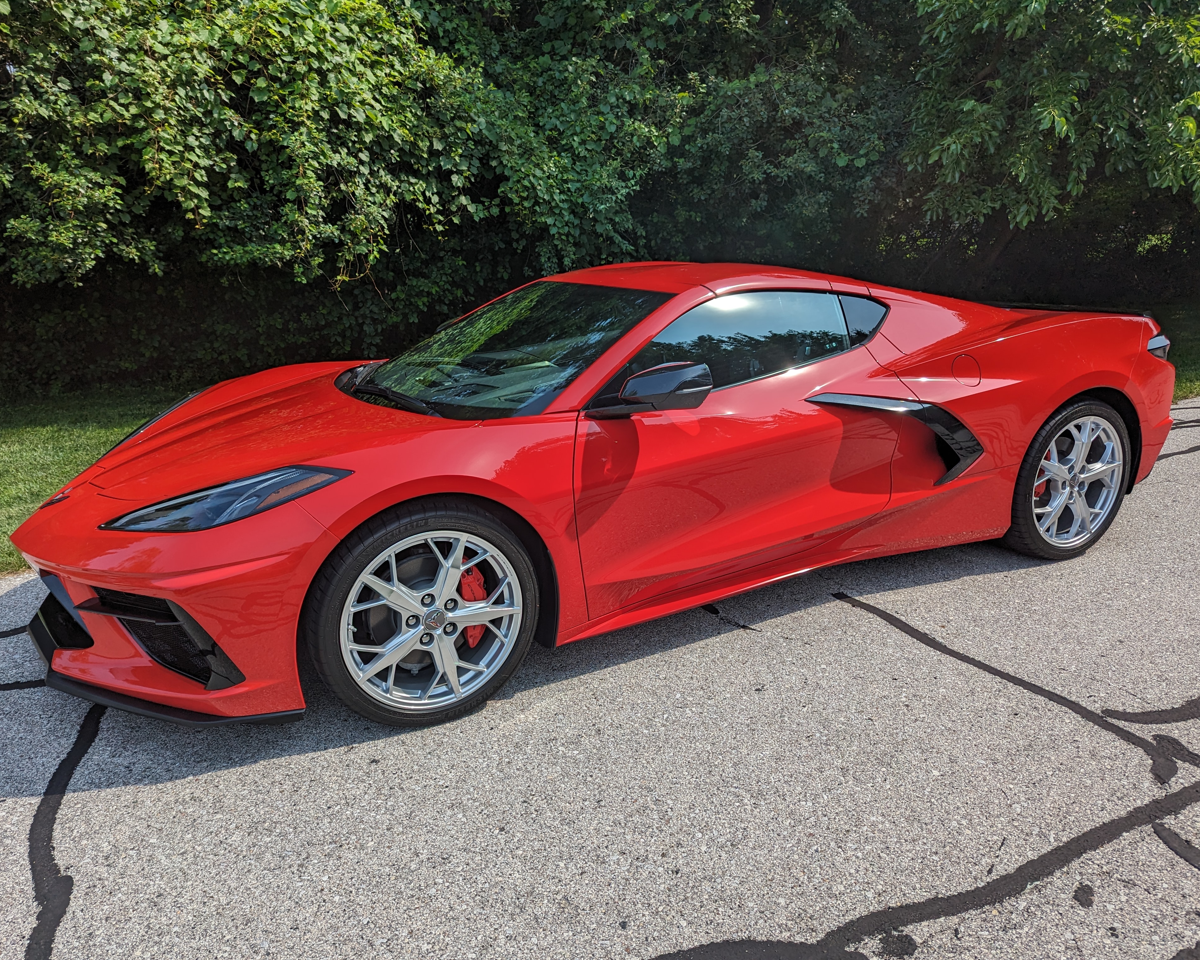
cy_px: 480
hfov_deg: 68.1
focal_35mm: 25
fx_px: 888
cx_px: 591
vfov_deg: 56.8
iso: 46
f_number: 1.85
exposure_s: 1/1887
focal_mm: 6.81
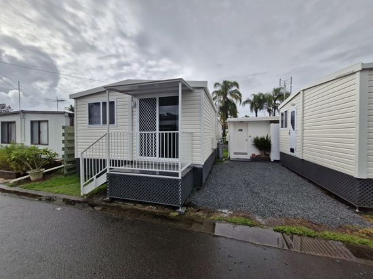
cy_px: 140
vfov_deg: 89.9
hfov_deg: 106.2
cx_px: 186
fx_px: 140
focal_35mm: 13
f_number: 2.2
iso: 50
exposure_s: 1/2064
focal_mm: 1.74
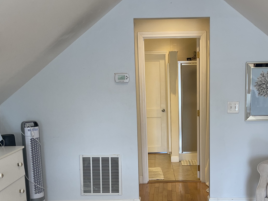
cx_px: 170
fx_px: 395
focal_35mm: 51
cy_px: 157
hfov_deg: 37.2
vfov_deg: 28.0
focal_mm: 5.1
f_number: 1.6
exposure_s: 1/120
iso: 80
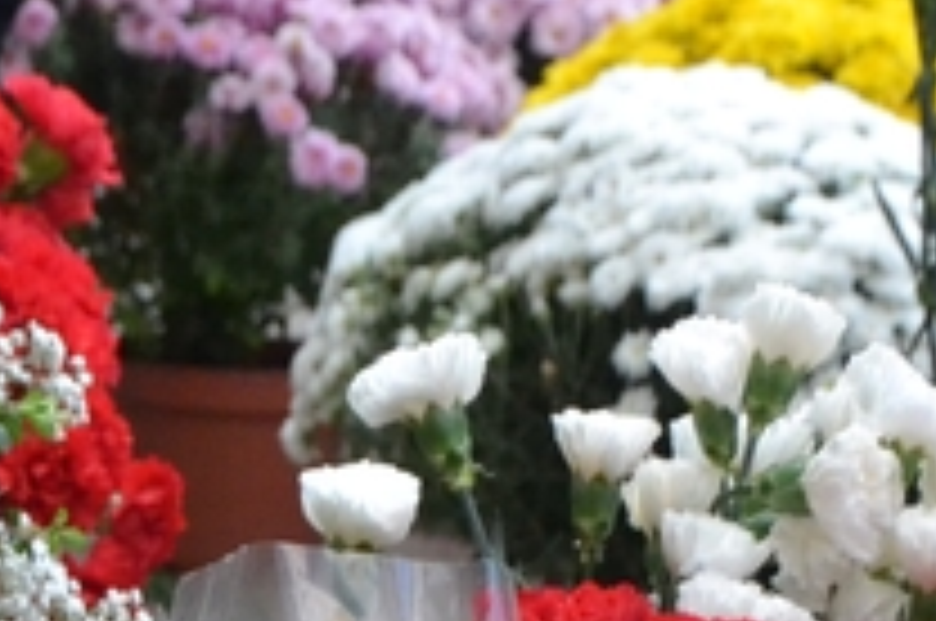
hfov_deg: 3.3
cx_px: 18
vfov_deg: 2.2
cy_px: 952
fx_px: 16380
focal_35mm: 631
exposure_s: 1/800
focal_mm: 92
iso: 3200
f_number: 7.1
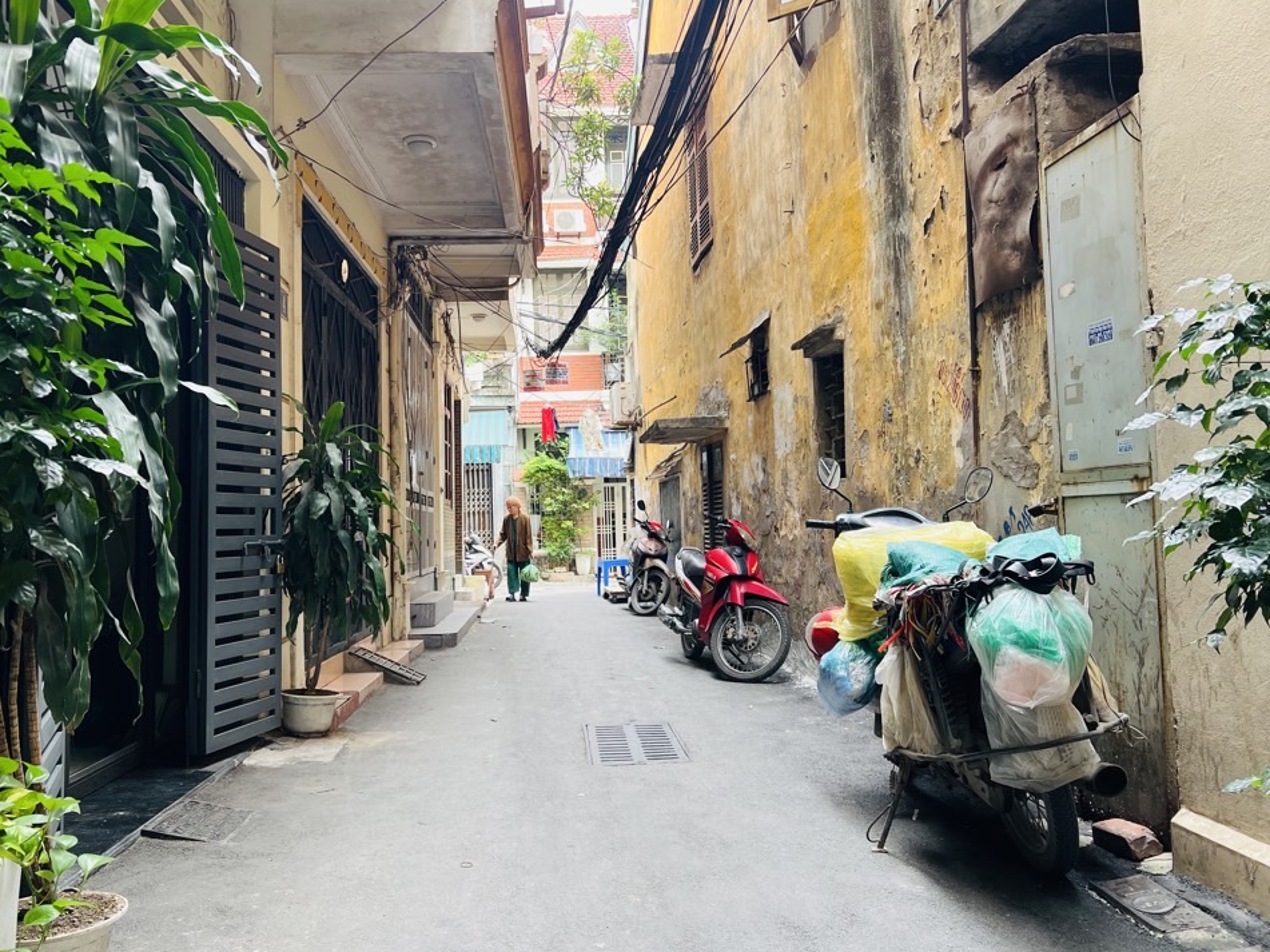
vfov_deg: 49.7
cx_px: 588
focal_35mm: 28
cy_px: 455
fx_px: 1027
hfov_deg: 63.4
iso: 40
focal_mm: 5.7
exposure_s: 1/121
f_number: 1.5
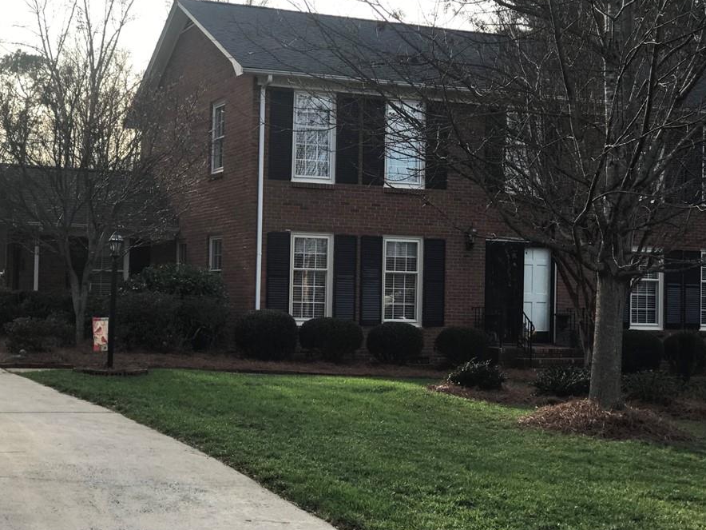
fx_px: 1346
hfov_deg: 29.4
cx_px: 371
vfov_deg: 22.2
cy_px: 245
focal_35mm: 66
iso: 20
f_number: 2.8
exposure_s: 1/323
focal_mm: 6.6
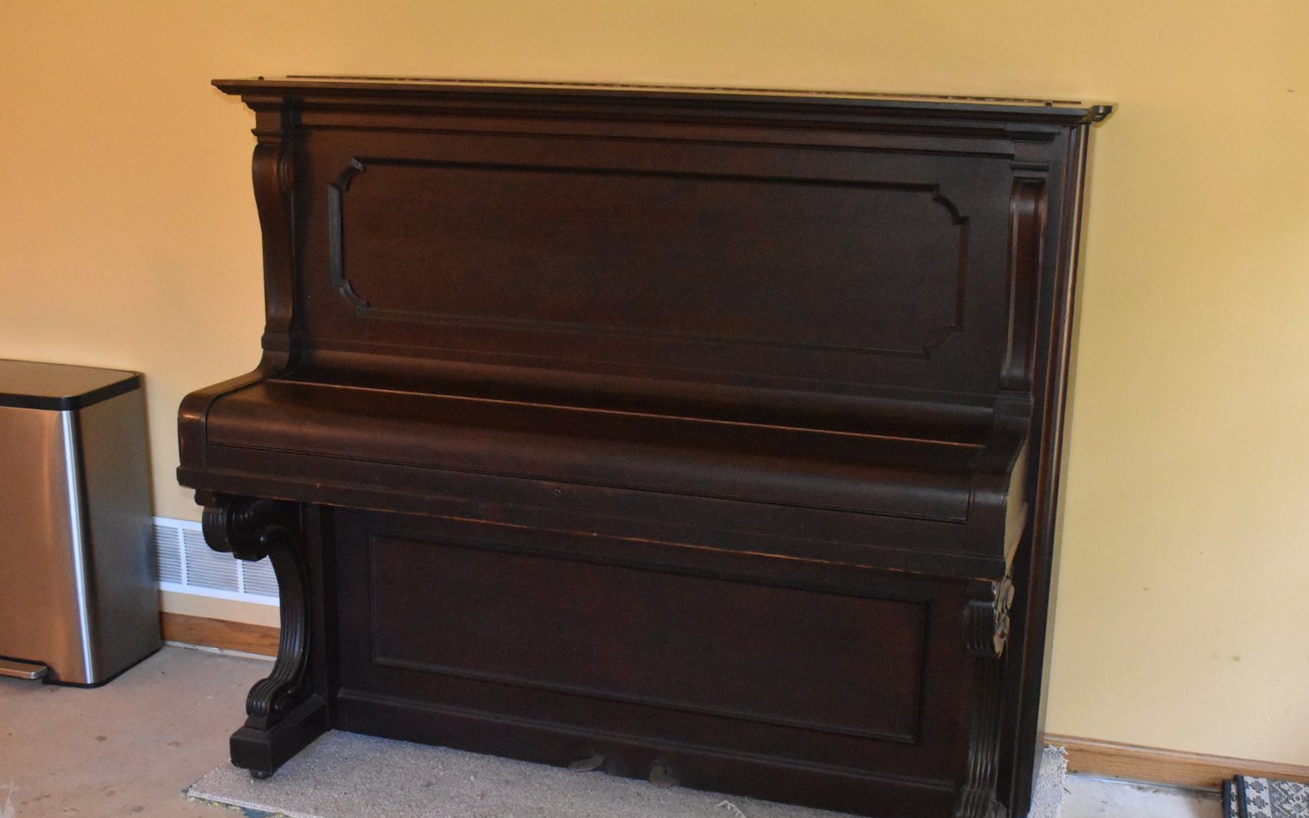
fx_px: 1555
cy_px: 477
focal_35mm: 44
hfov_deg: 45.6
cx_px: 715
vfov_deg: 29.4
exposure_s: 1/60
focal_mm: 25
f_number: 5.6
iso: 7200
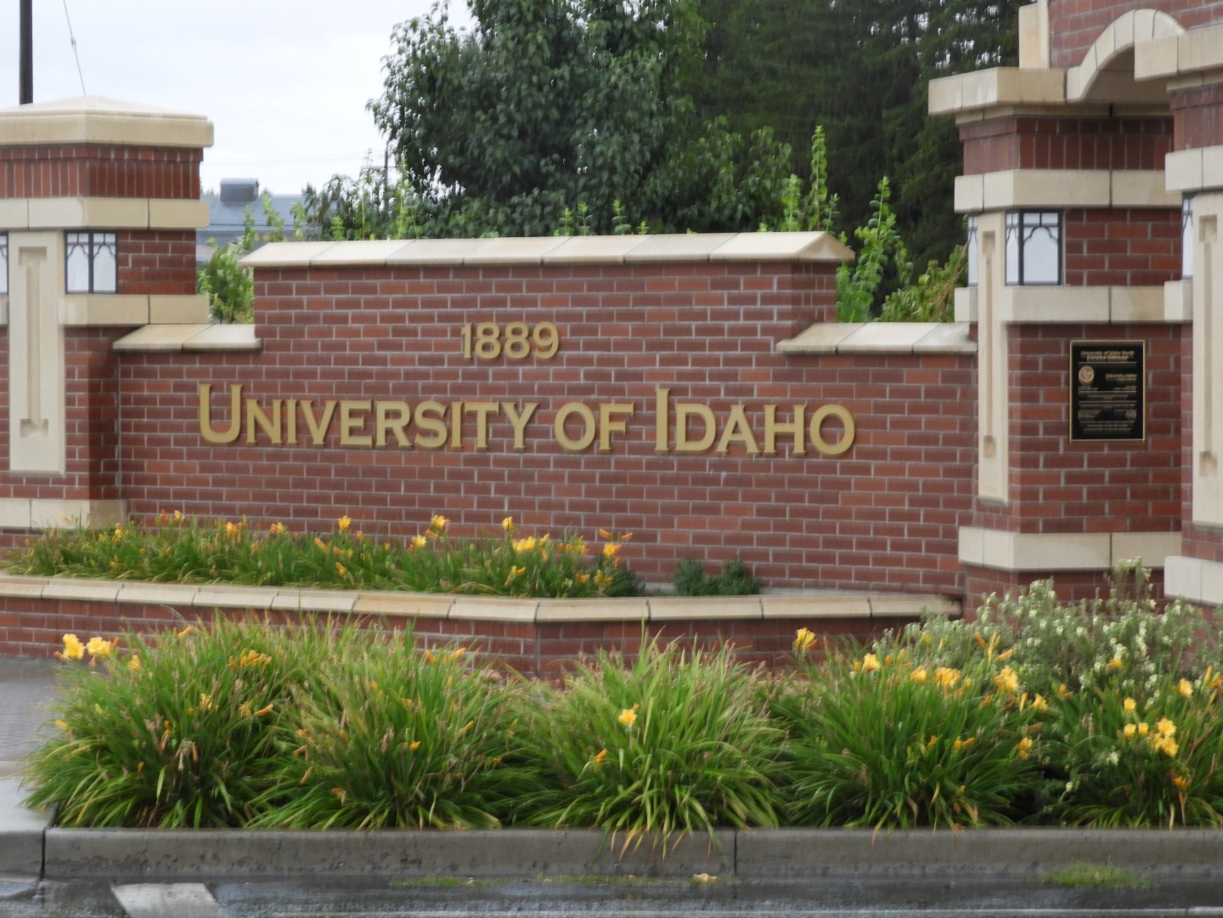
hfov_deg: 14.6
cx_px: 612
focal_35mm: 135
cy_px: 459
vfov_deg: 11.0
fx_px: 4770
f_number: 5
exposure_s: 1/60
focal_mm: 24.2
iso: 220
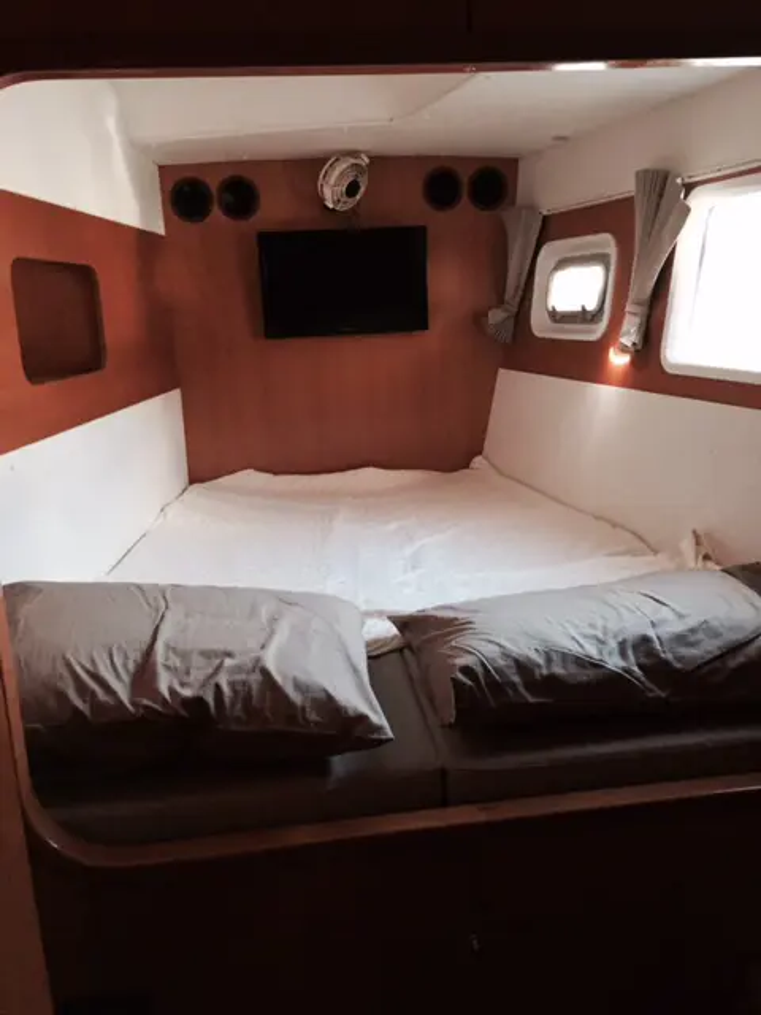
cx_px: 380
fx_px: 850
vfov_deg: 61.7
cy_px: 508
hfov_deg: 48.2
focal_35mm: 29
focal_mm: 4.15
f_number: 2.2
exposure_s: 1/30
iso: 250
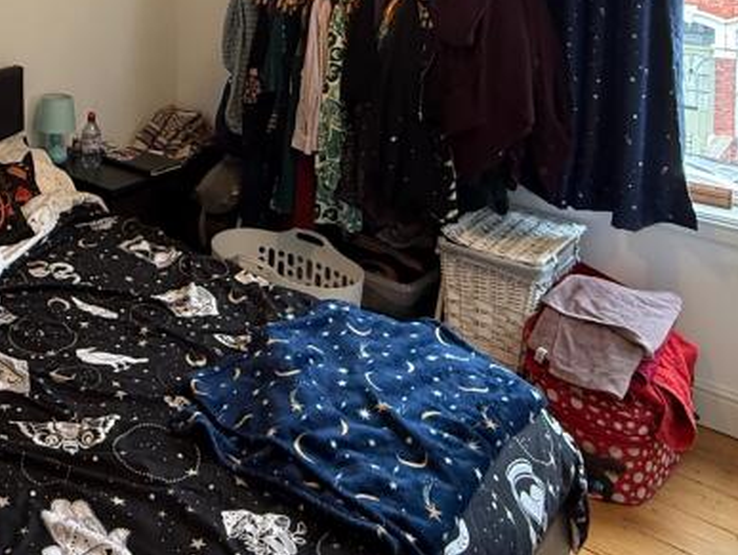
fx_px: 790
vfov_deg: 33.7
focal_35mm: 37
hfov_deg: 47.1
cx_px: 135
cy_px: -53
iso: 320
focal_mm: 2.22
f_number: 2.2
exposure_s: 1/50
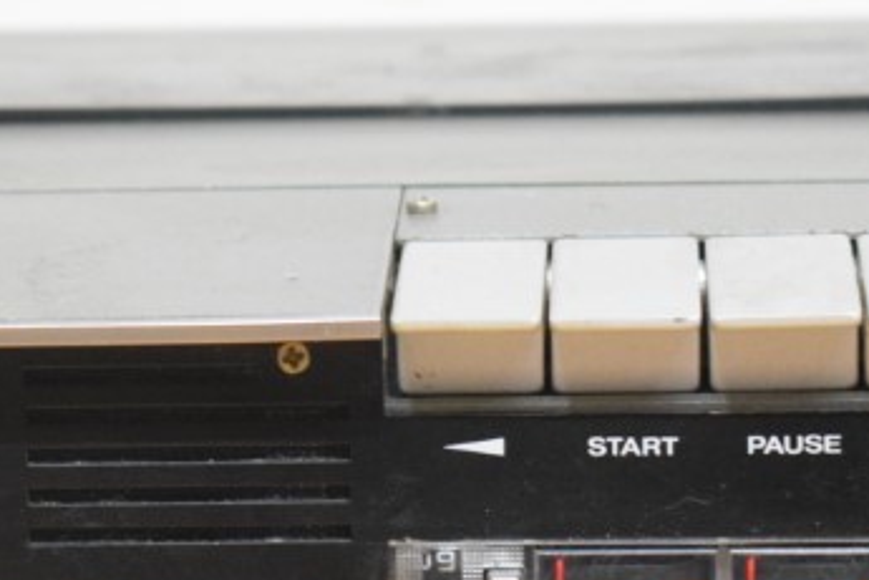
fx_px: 5214
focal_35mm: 216
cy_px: 421
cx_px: 373
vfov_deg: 6.4
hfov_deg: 9.5
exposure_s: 1/80
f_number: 5.3
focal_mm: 46
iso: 3200
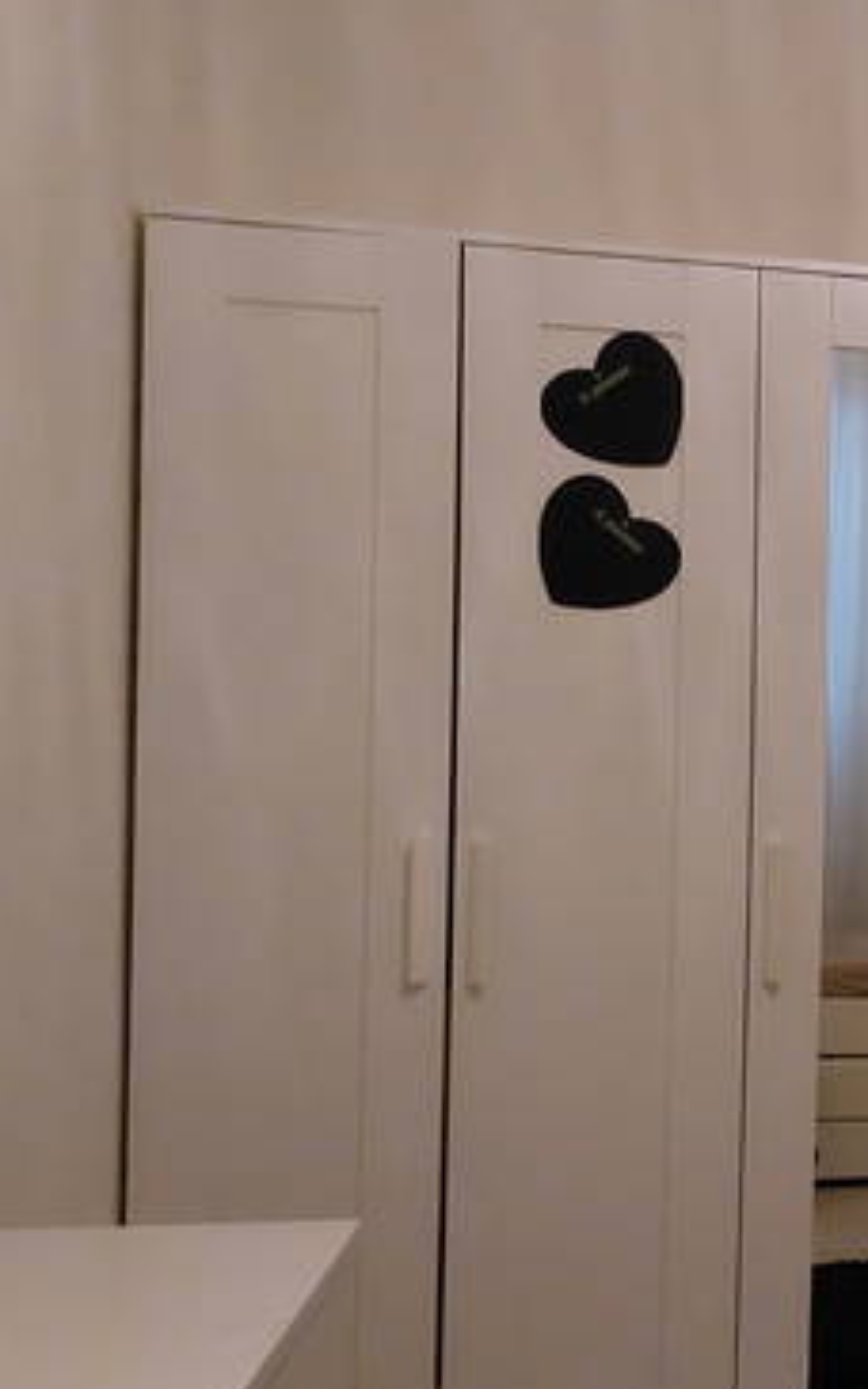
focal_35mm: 55
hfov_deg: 20.6
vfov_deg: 36.8
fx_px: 2083
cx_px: 1249
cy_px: 807
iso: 1600
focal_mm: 5.23
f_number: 1.8
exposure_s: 1/25
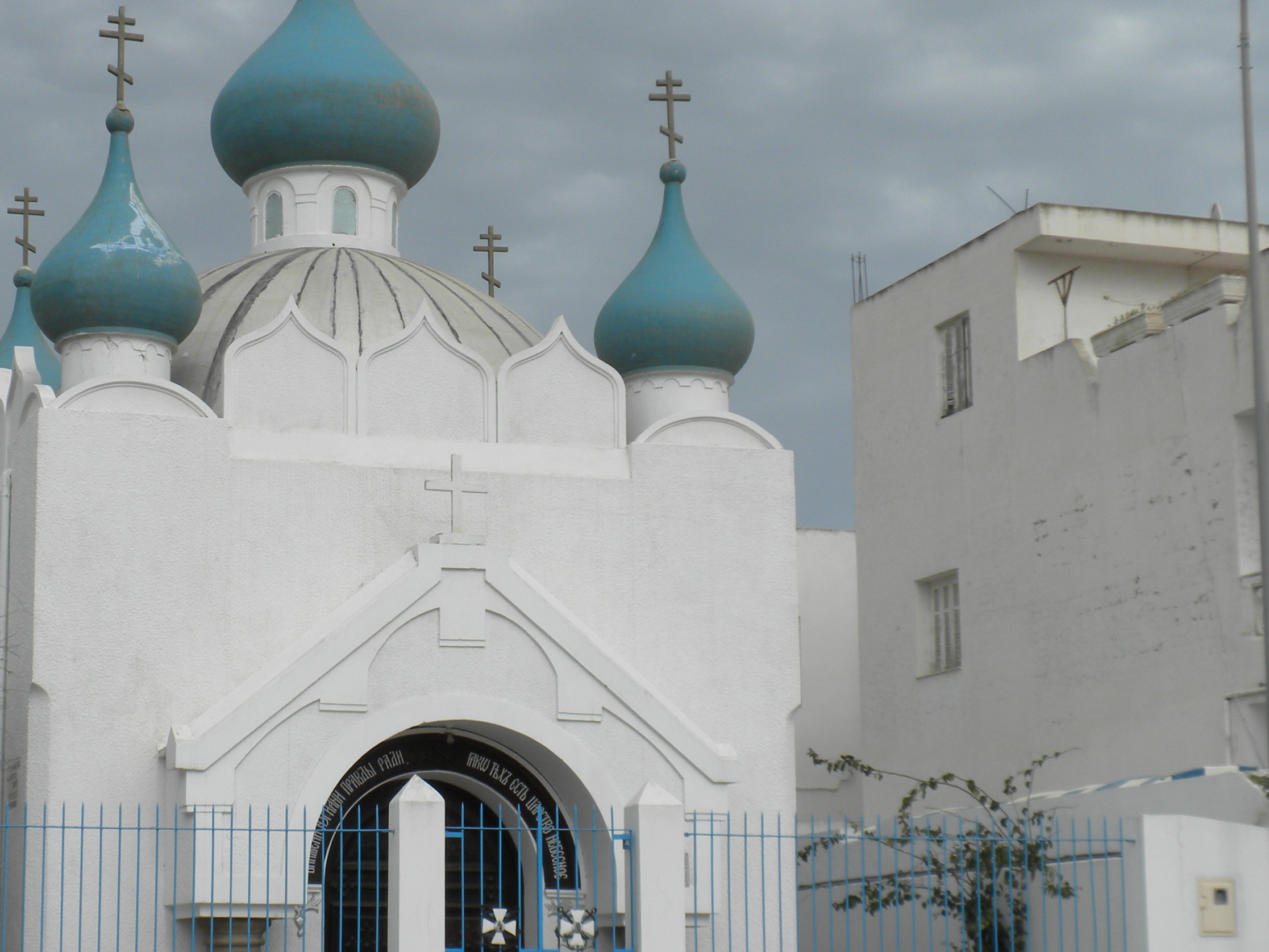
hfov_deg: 25.5
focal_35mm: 76
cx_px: 403
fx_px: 2786
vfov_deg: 19.4
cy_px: 568
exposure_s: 1/96.1
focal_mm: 9.1
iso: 64
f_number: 11
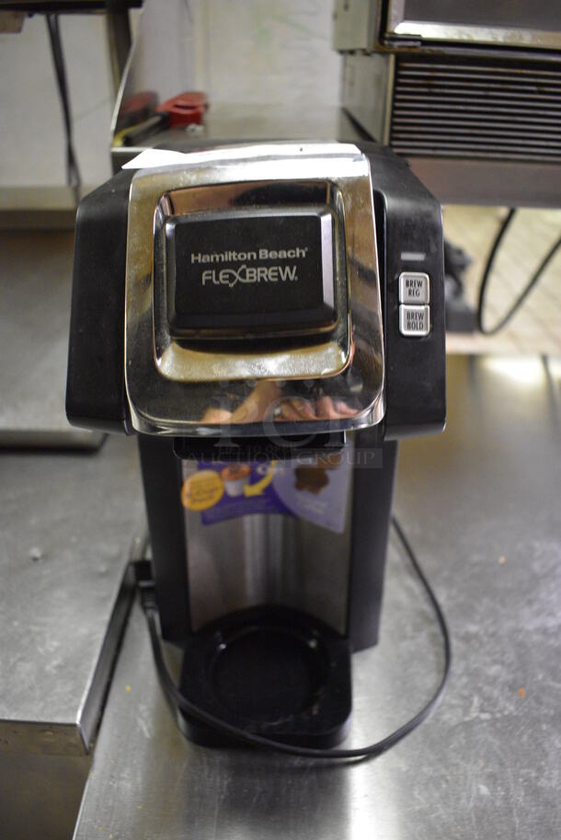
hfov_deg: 48.0
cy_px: 420
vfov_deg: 67.3
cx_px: 280
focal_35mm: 27
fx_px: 630
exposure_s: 1/25
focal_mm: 18
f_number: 3.5
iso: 3200
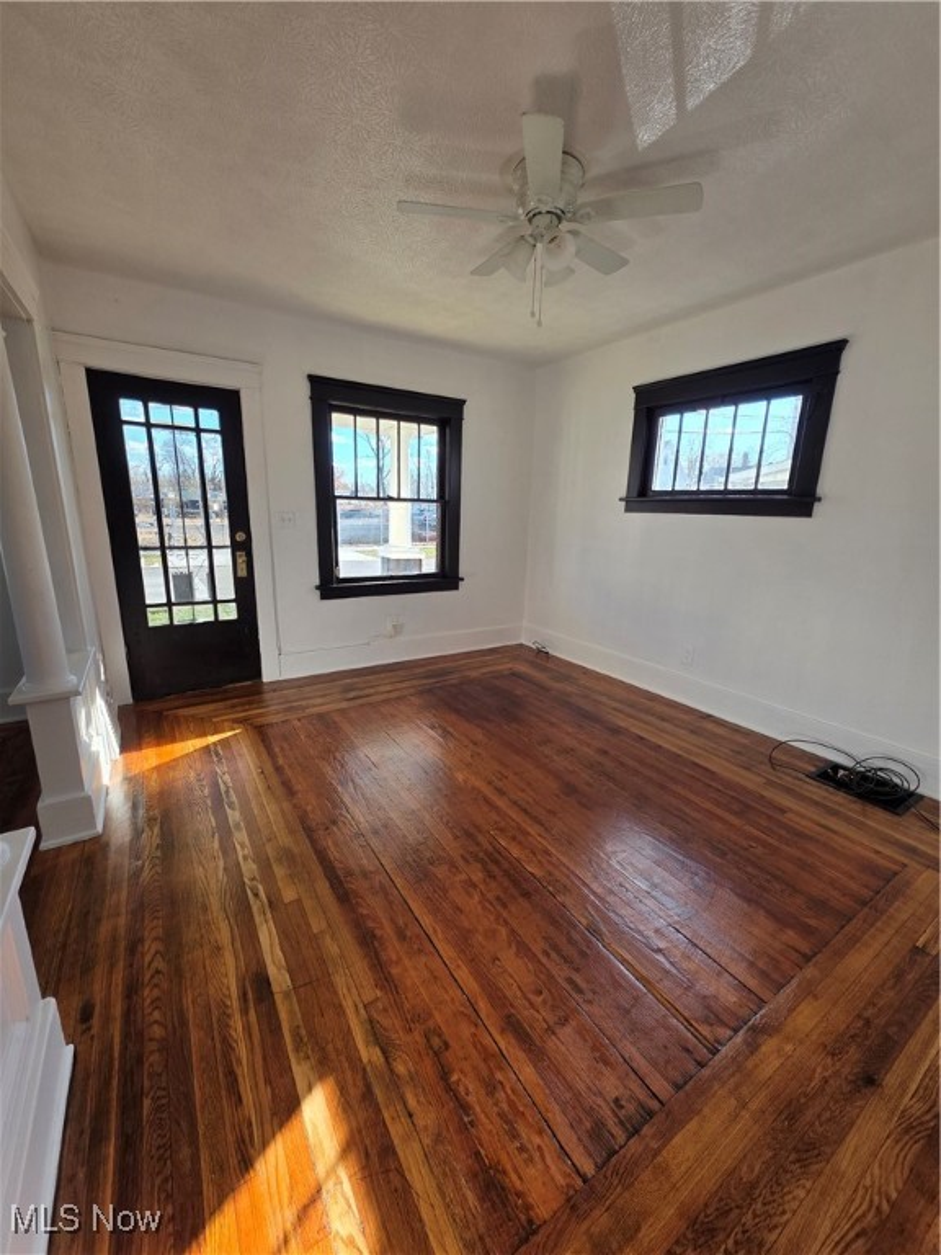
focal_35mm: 13
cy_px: 628
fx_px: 471
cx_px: 470
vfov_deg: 106.2
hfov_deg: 89.9
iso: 40
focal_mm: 2.2
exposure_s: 1/262
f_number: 1.9
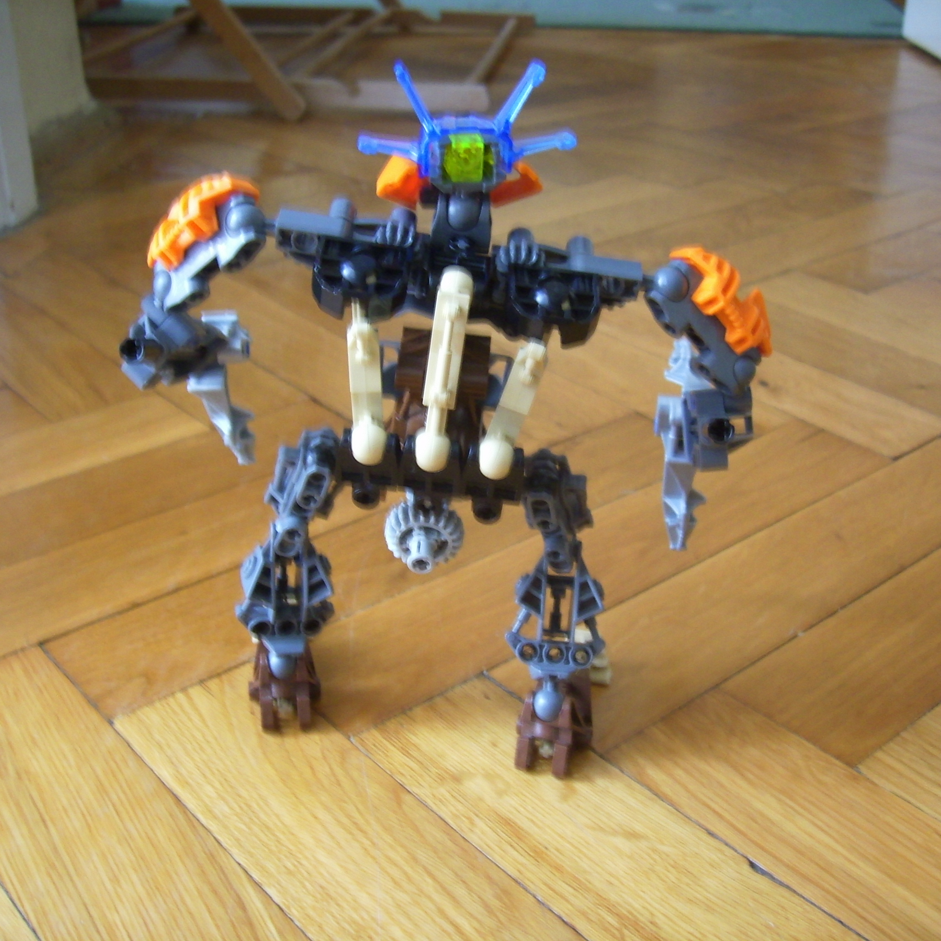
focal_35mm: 38
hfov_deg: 43.9
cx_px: 488
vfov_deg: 43.9
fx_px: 1169
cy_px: 468
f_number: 2.8
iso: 50
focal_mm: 5.99
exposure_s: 1/5
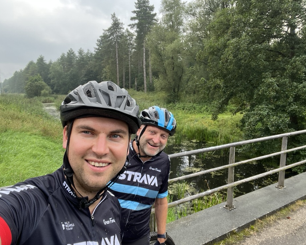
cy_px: 120
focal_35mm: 25
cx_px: 151
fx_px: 226
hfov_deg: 68.1
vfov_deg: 56.8
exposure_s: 1/209
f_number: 2.2
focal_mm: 2.71
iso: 32
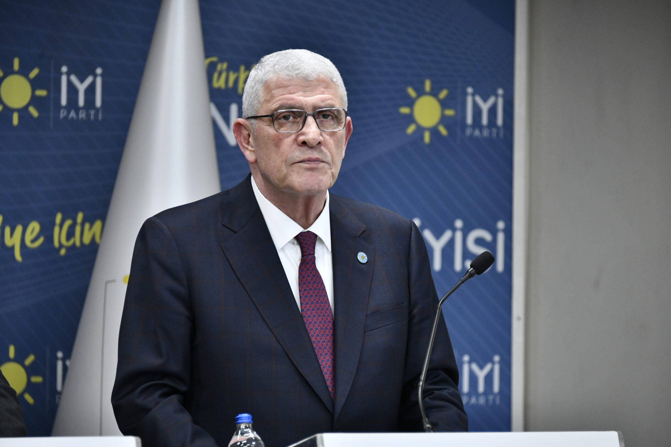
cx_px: 336
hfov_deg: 10.8
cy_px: 224
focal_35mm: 190
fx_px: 3541
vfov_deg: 7.2
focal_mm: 190
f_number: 5.6
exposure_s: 1/180
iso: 2200
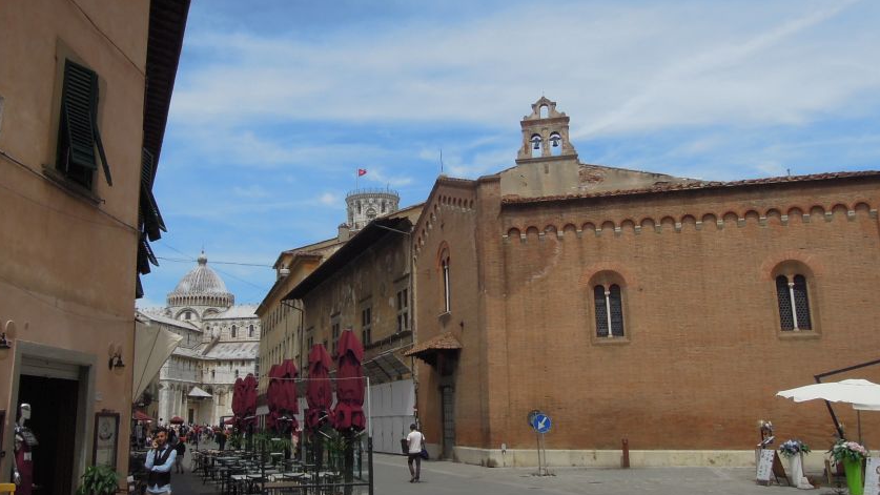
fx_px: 747
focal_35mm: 32
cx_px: 360
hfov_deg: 60.6
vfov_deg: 36.7
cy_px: 248
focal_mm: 4.3
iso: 160
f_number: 5.6
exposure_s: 1/1000
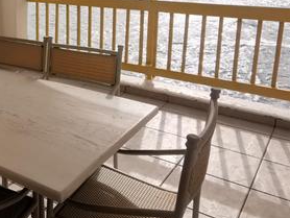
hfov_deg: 37.6
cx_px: 14
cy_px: 35
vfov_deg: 30.6
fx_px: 386
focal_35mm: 46
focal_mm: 2.35
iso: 50
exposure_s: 1/1698
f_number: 2.2
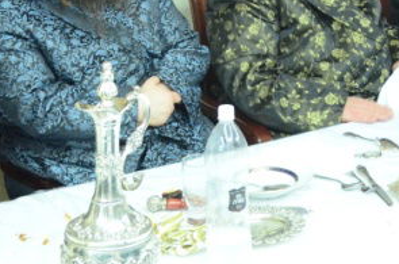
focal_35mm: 125
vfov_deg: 10.7
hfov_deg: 15.9
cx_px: 453
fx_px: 1382
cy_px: -76
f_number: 5
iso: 1600
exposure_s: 1/40
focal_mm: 24
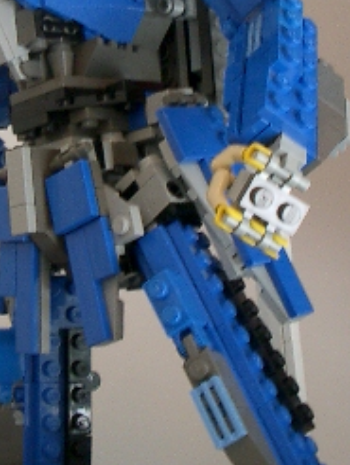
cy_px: 93
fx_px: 1225
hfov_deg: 16.2
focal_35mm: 91
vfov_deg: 21.3
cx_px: 121
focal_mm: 5.8
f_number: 2.6
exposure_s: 1/30
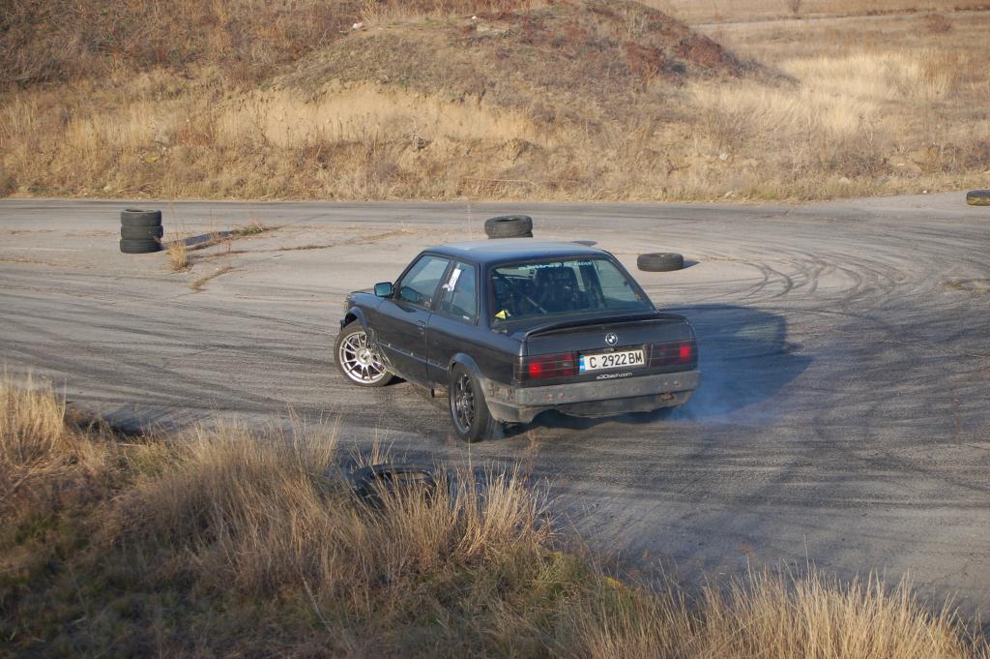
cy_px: 330
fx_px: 2061
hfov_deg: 27.0
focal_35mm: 75
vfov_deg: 18.2
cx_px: 495
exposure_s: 1/800
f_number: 5.6
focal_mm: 50
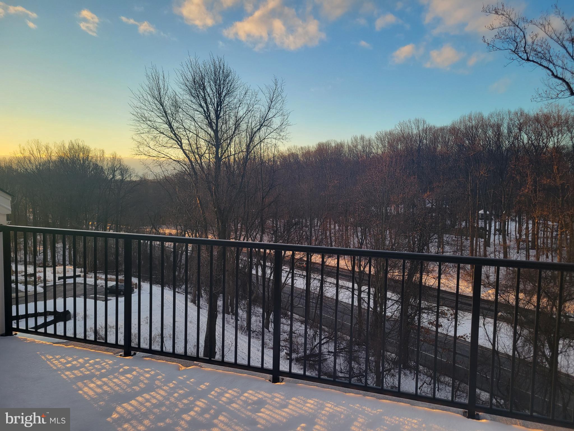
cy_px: 216
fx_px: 431
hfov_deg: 67.3
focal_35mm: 26
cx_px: 287
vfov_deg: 53.1
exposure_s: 1/533
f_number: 1.8
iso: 40
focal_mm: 5.4
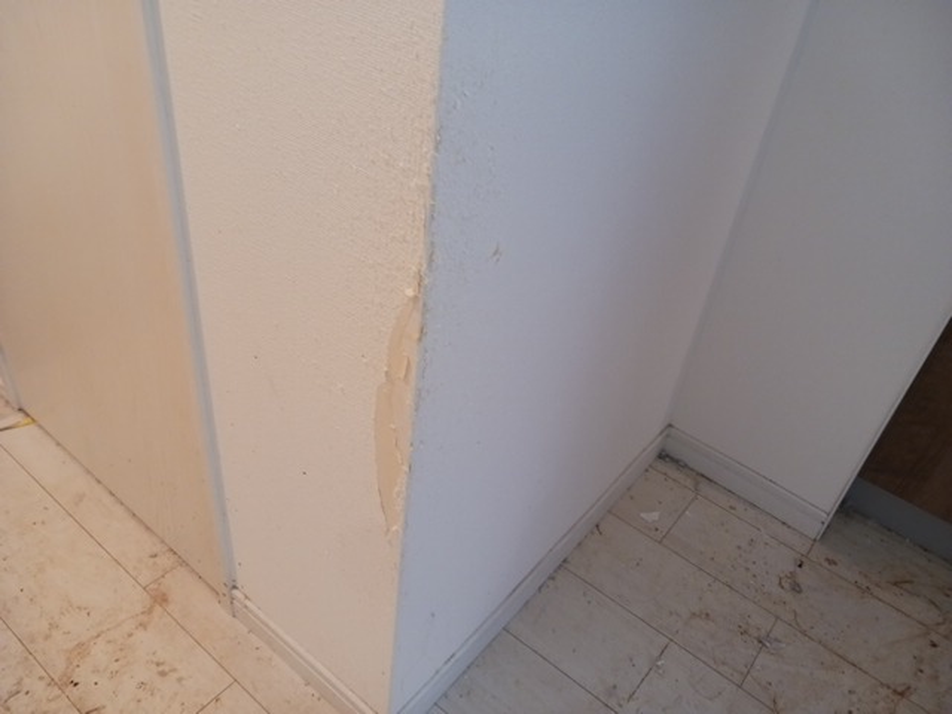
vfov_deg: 51.4
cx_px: 476
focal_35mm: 27
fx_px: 743
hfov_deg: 65.3
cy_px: 357
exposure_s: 1/33.3
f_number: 1.8
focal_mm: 4
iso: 287
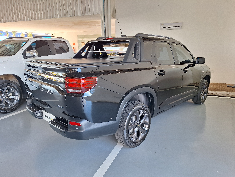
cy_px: 88
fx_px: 156
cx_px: 118
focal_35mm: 23
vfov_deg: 58.9
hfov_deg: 73.9
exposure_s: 1/120
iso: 80
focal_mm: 5.54
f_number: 1.8
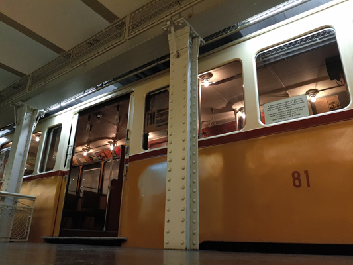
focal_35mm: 31
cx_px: 176
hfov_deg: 58.3
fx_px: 316
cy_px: 132
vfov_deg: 45.5
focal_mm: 4.73
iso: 200
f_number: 2.2
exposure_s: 1/33
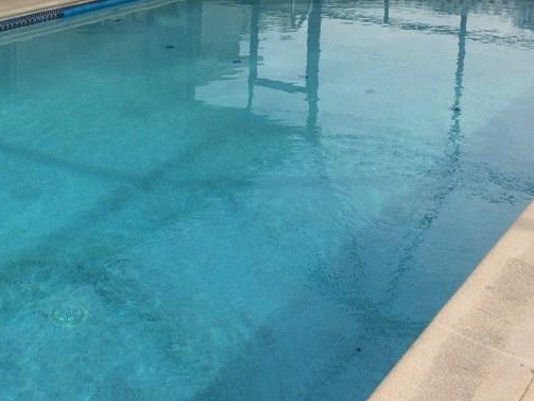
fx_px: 910
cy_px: 9
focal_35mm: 59
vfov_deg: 23.8
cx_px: 210
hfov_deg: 32.6
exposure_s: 1/805
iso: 32
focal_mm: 4.15
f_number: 2.2
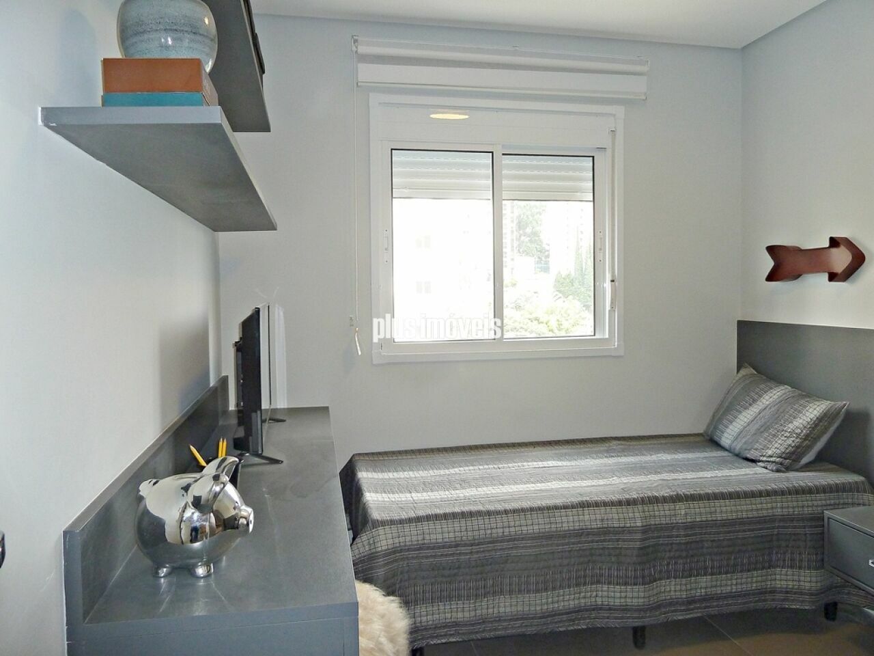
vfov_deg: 54.9
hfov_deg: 69.4
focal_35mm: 25
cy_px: 328
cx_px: 437
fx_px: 631
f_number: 3.3
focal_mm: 4.1
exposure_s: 1/40
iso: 100
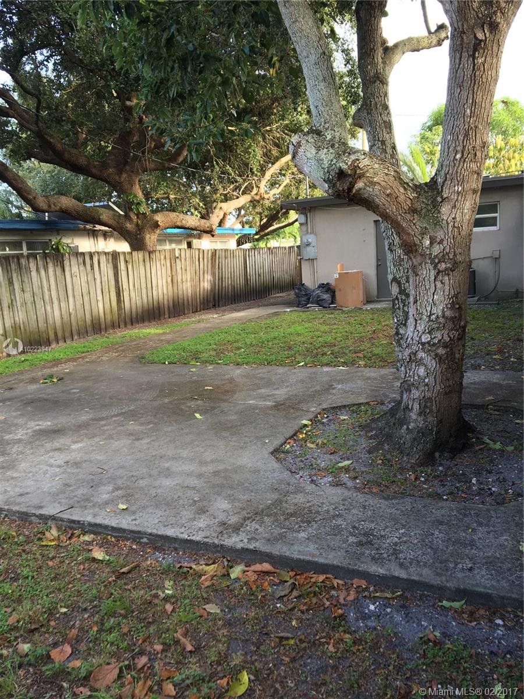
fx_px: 585
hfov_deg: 48.2
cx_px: 262
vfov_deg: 61.7
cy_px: 350
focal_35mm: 29
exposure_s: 1/40
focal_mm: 4.15
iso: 25
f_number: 2.2
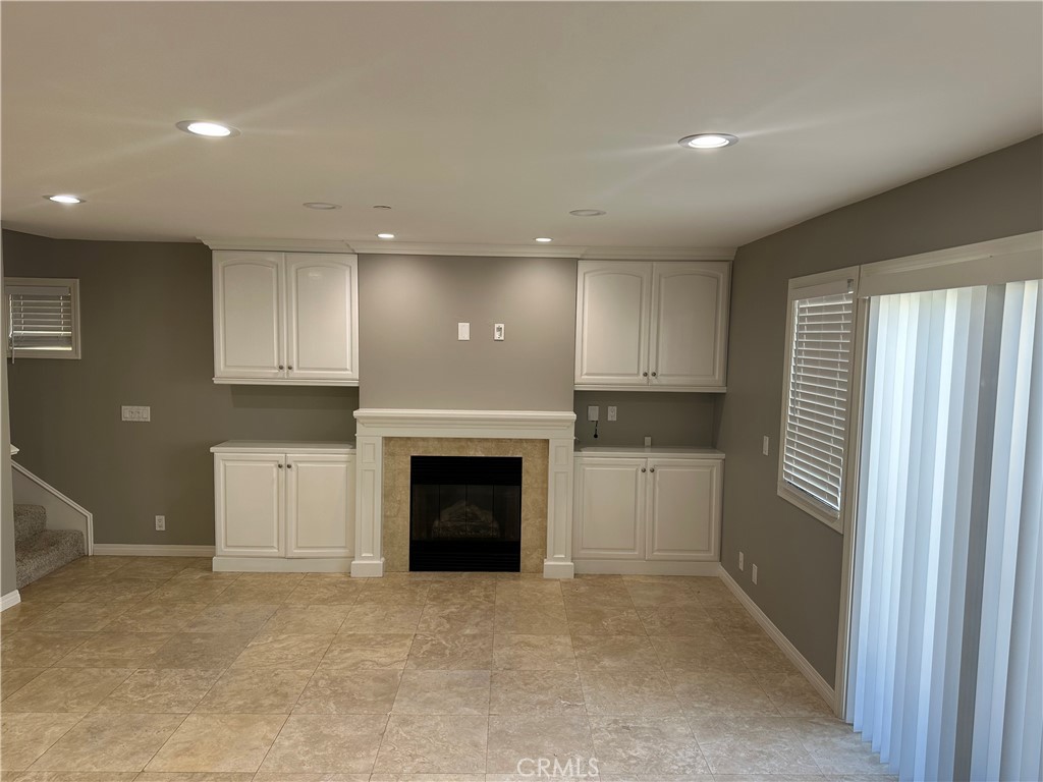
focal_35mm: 24
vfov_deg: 56.8
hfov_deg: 71.6
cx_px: 522
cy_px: 391
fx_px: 723
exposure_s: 1/120
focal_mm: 6.86
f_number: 1.78
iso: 64
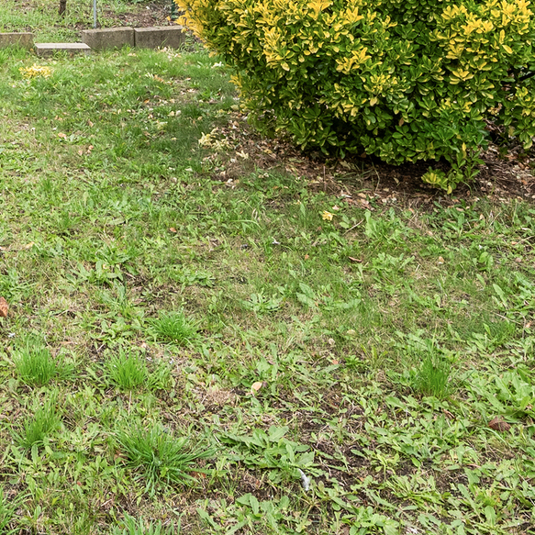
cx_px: 55
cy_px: -129
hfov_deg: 32.9
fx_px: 857
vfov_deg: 29.2
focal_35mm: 49
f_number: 8
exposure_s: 1/125
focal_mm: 14
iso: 250
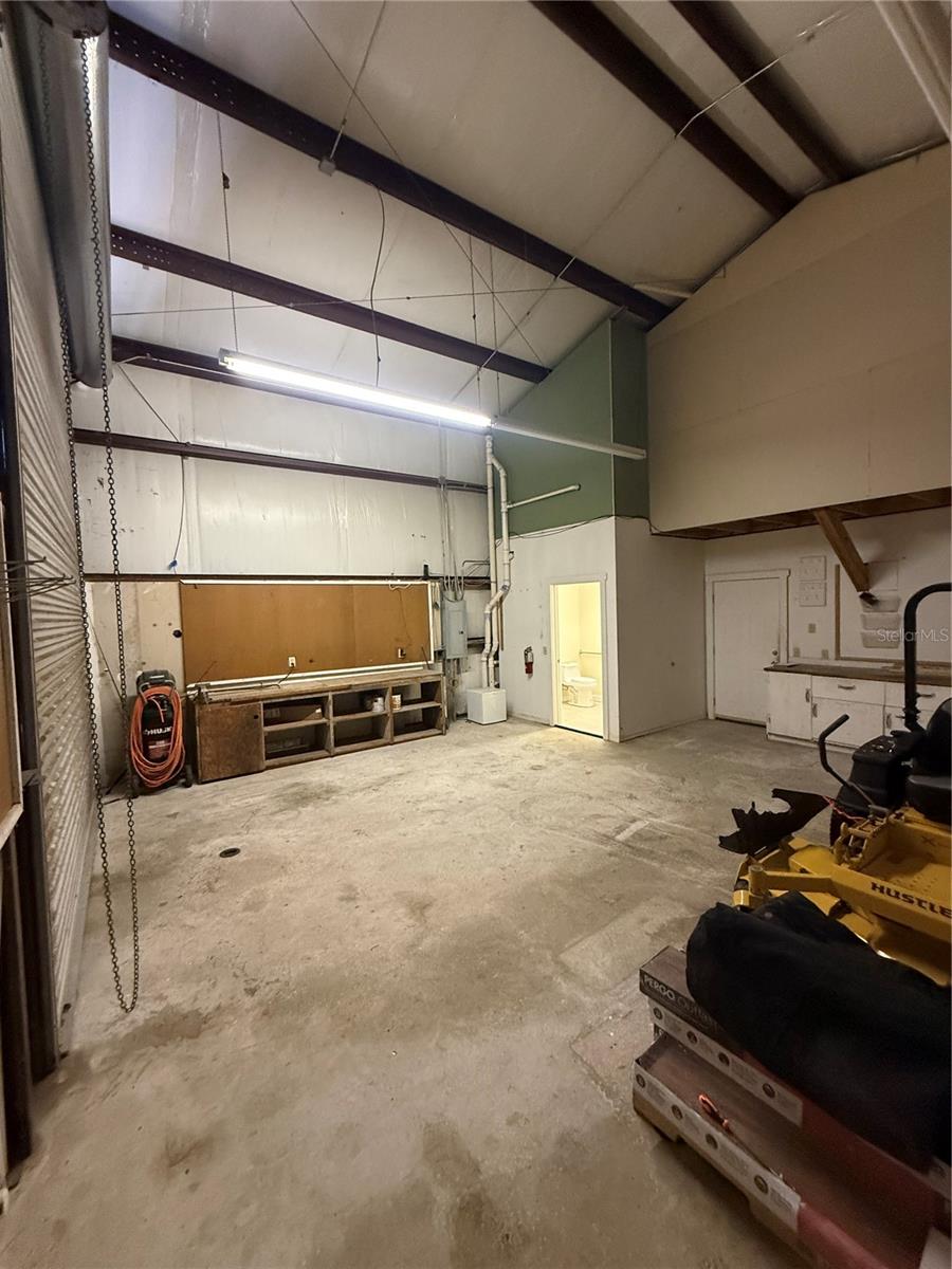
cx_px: 476
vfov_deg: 102.1
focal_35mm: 14
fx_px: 513
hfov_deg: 85.7
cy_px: 634
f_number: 2.2
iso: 640
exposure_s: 1/60
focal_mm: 2.22
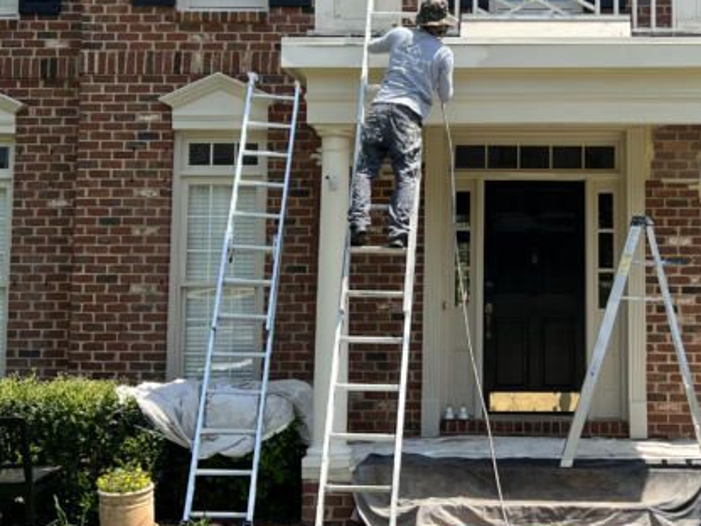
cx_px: 497
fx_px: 1296
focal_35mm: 64
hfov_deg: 29.9
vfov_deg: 22.7
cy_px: 142
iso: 50
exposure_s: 1/2165
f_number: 1.5
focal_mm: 5.7
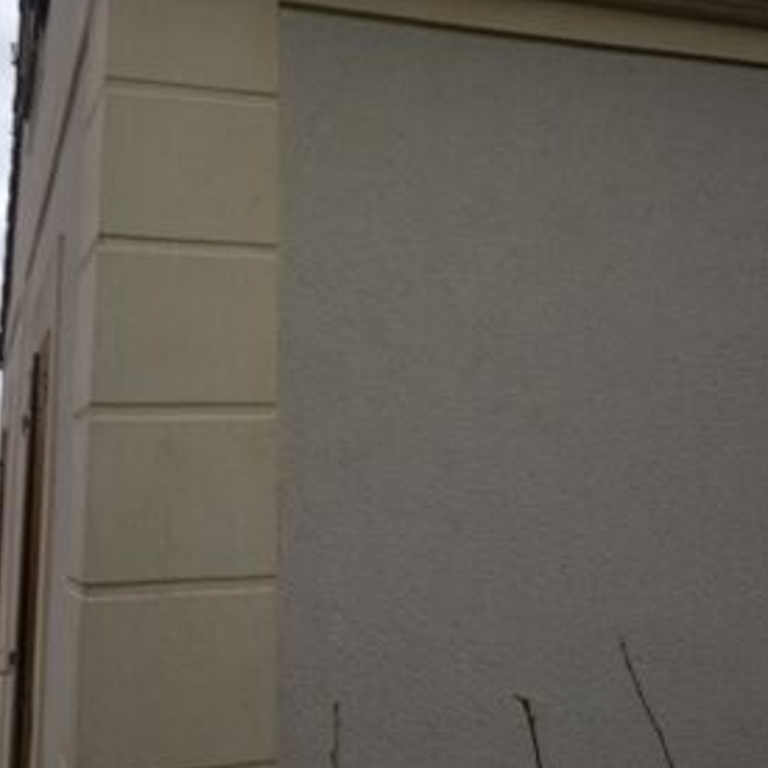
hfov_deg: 35.4
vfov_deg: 34.7
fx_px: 1205
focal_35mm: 48
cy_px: 211
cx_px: 383
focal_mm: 4.28
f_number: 2.4
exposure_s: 1/20
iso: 50
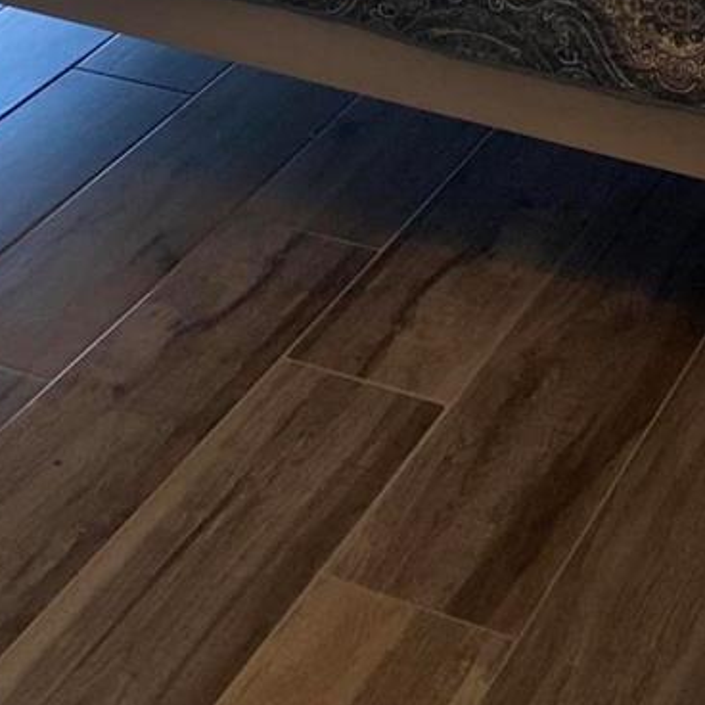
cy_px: -644
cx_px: 339
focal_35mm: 96
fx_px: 2212
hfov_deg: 18.1
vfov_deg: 15.1
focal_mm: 4.25
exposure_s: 1/120
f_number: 1.8
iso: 100
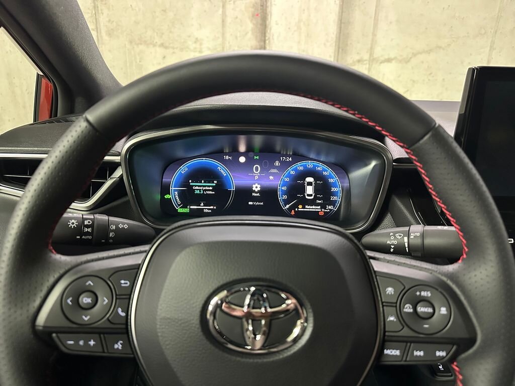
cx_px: 258
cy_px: 193
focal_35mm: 24
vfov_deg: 56.8
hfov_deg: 71.6
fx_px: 357
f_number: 1.78
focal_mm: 6.86
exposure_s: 1/38
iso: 1000
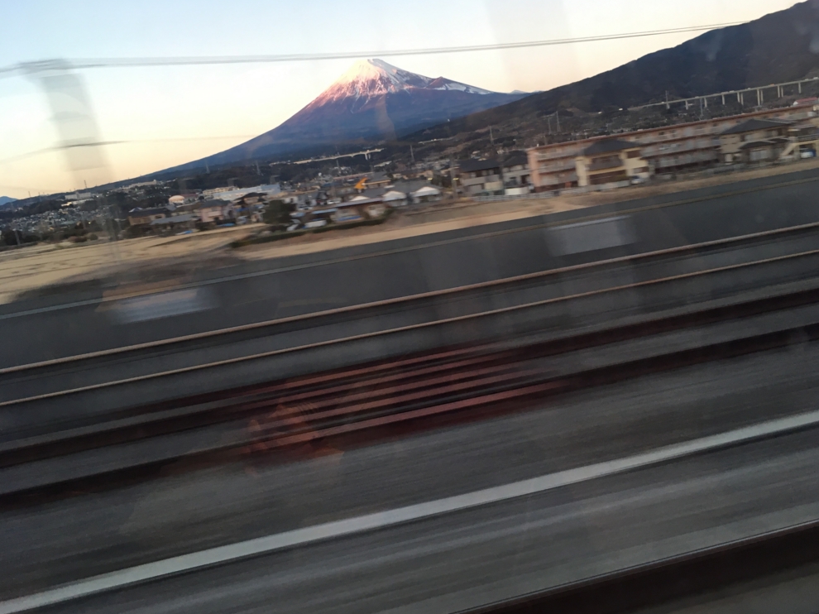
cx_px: 420
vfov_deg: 46.8
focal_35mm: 30
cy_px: 305
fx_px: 710
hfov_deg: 60.0
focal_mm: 4.15
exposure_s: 1/30
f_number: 2.2
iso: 50
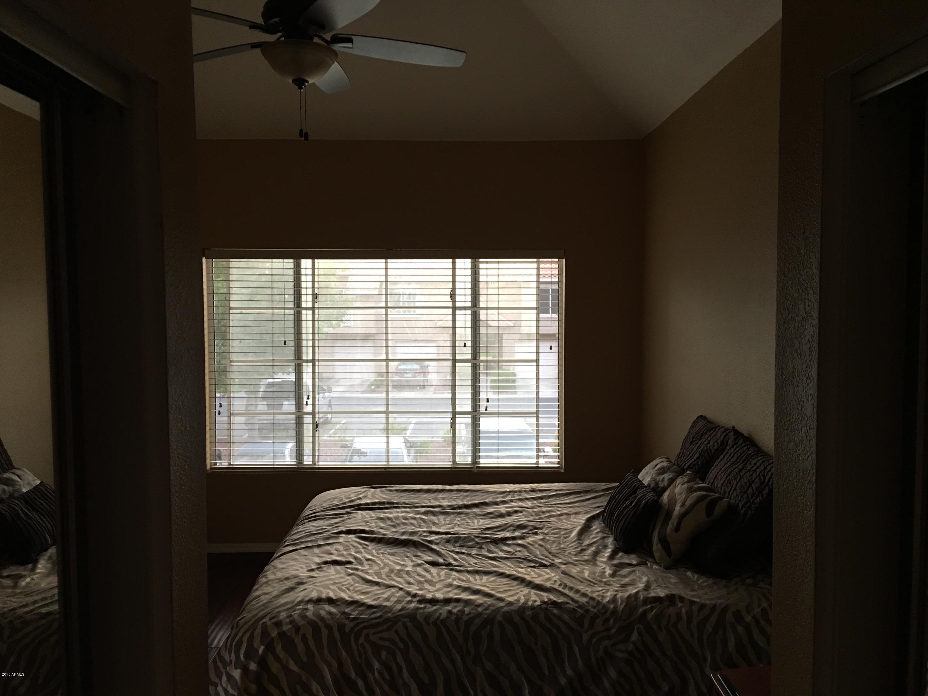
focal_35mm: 29
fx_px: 777
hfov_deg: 61.7
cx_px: 464
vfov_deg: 48.2
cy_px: 348
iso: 50
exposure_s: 1/15
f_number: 2.2
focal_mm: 4.15
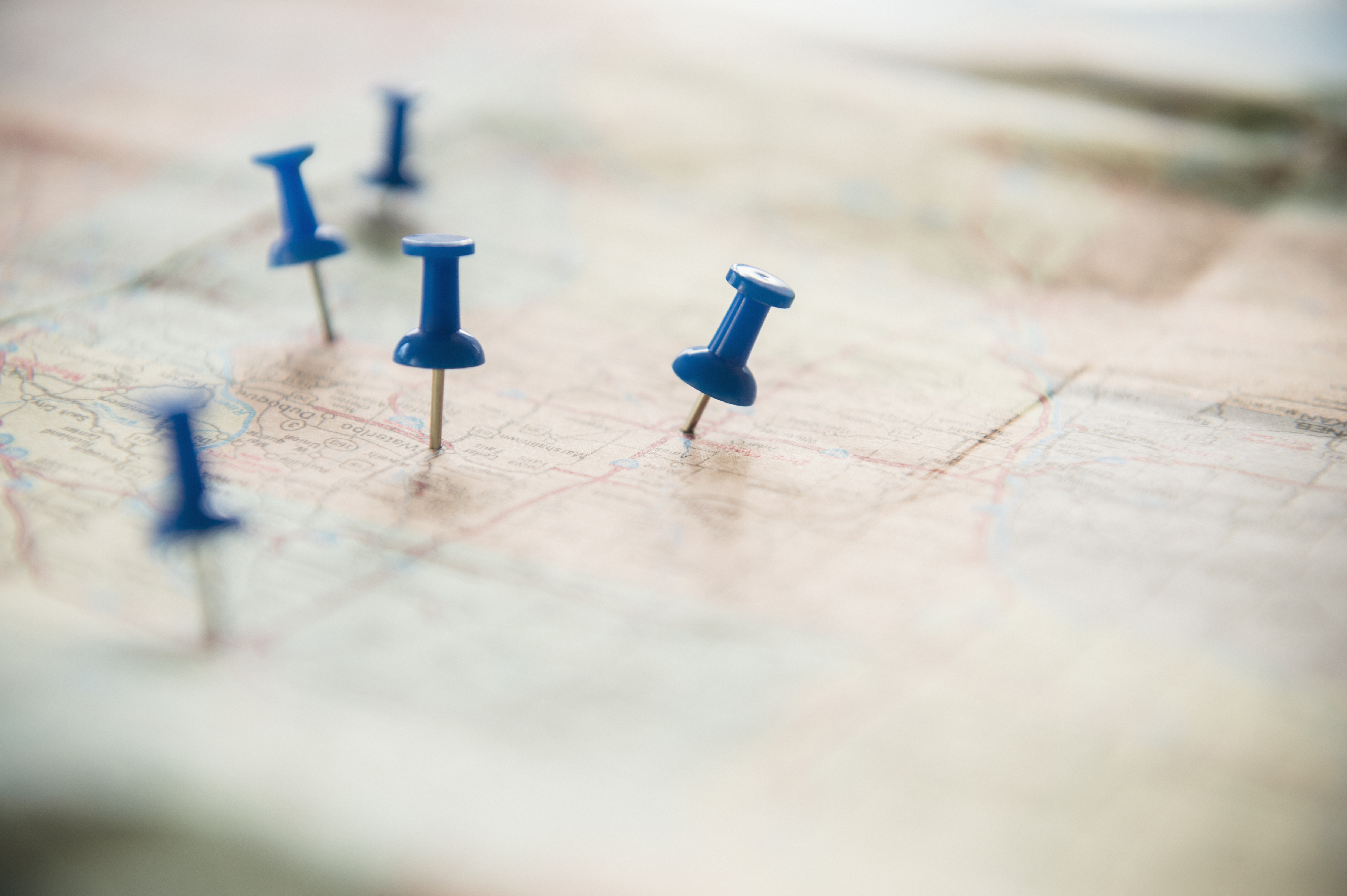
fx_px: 2692
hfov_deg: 28.1
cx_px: 656
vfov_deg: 18.9
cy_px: 449
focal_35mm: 72
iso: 500
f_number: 4
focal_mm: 70
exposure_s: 1/320
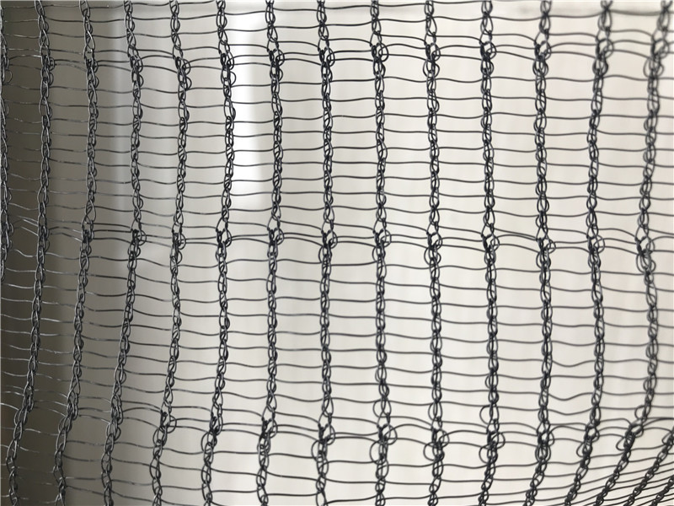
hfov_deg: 63.4
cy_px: 253
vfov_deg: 49.7
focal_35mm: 28
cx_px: 337
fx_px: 545
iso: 20
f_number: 1.8
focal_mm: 3.99
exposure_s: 1/50
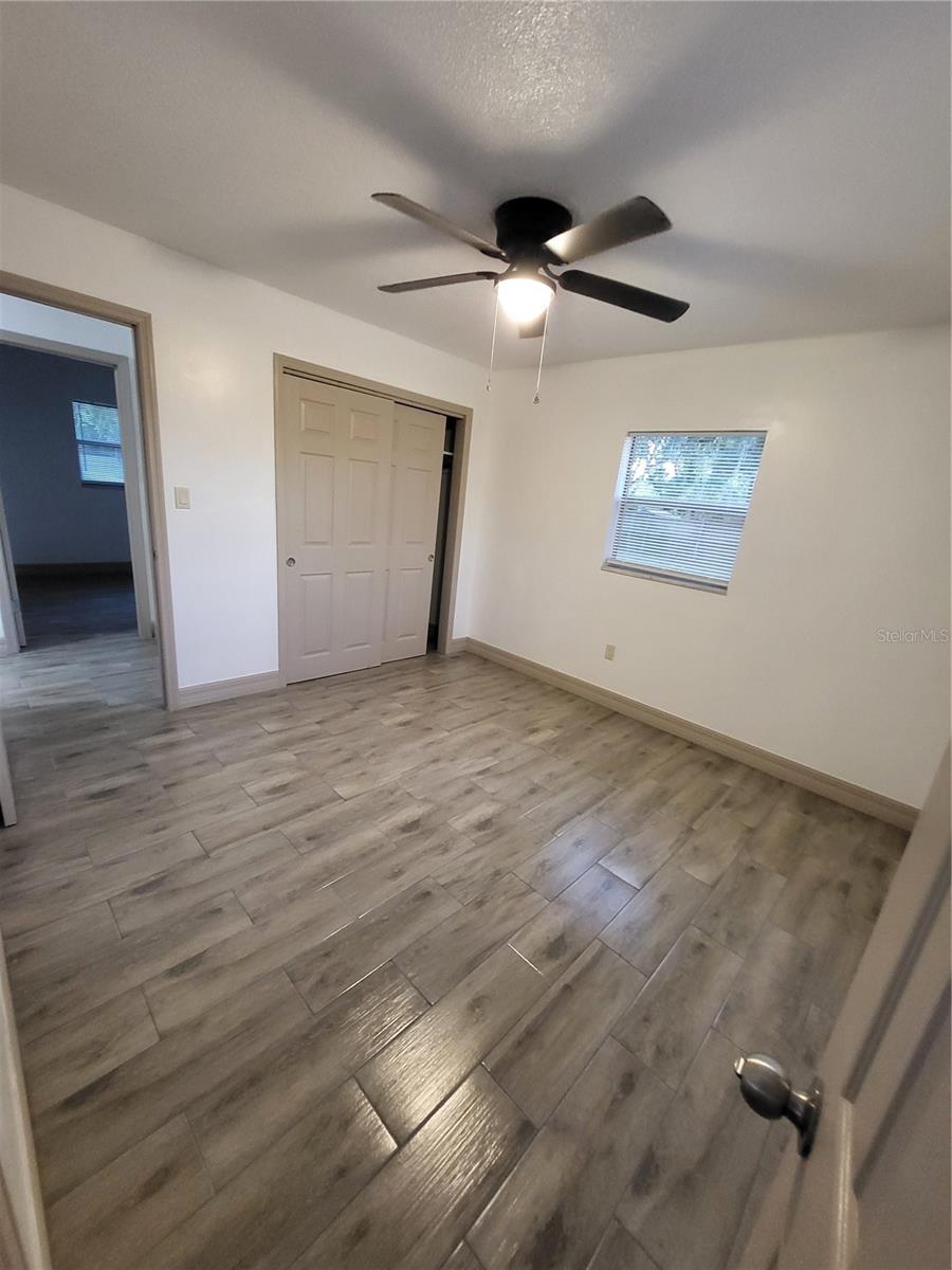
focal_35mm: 13
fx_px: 477
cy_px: 635
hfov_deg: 89.9
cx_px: 476
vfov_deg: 106.2
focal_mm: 1.74
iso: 500
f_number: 2.2
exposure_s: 1/30
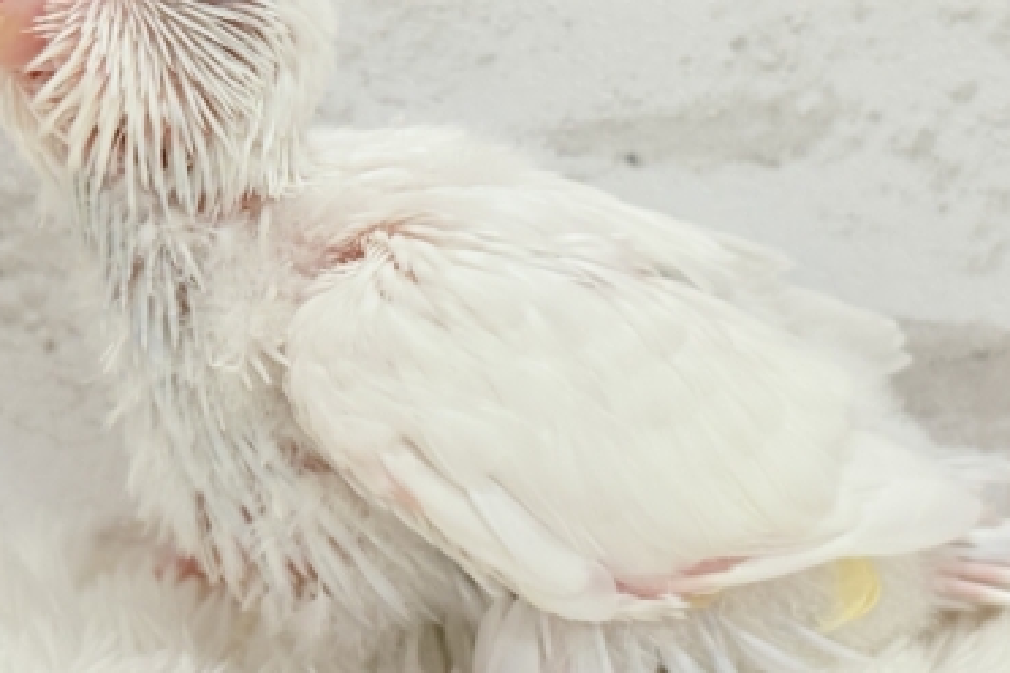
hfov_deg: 21.9
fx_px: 2609
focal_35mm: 93
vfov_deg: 14.7
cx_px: 491
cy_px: 179
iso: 80
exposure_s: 1/100
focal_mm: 5.96
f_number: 1.6
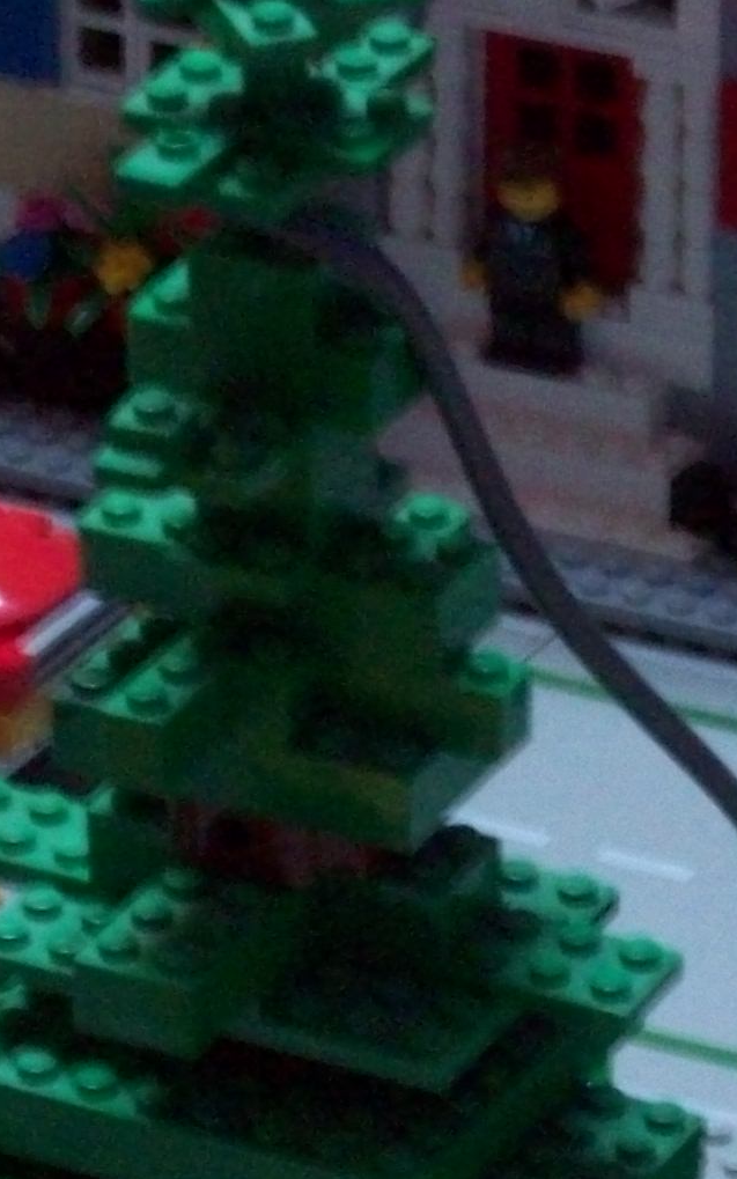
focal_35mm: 264
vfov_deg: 7.9
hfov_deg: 5.0
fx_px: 8483
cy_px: 868
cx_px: 363
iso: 200
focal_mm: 12.8
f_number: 4.2
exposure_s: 1/4
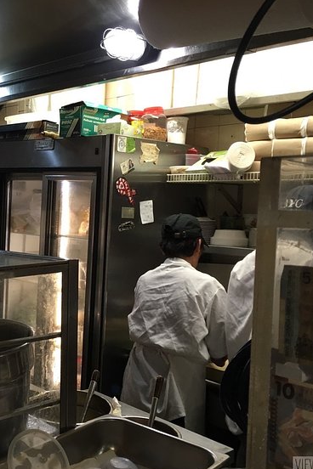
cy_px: 237
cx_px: 46
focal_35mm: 41
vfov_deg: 47.4
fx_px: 535
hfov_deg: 31.5
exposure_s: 1/30
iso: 80
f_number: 2.2
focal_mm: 4.15
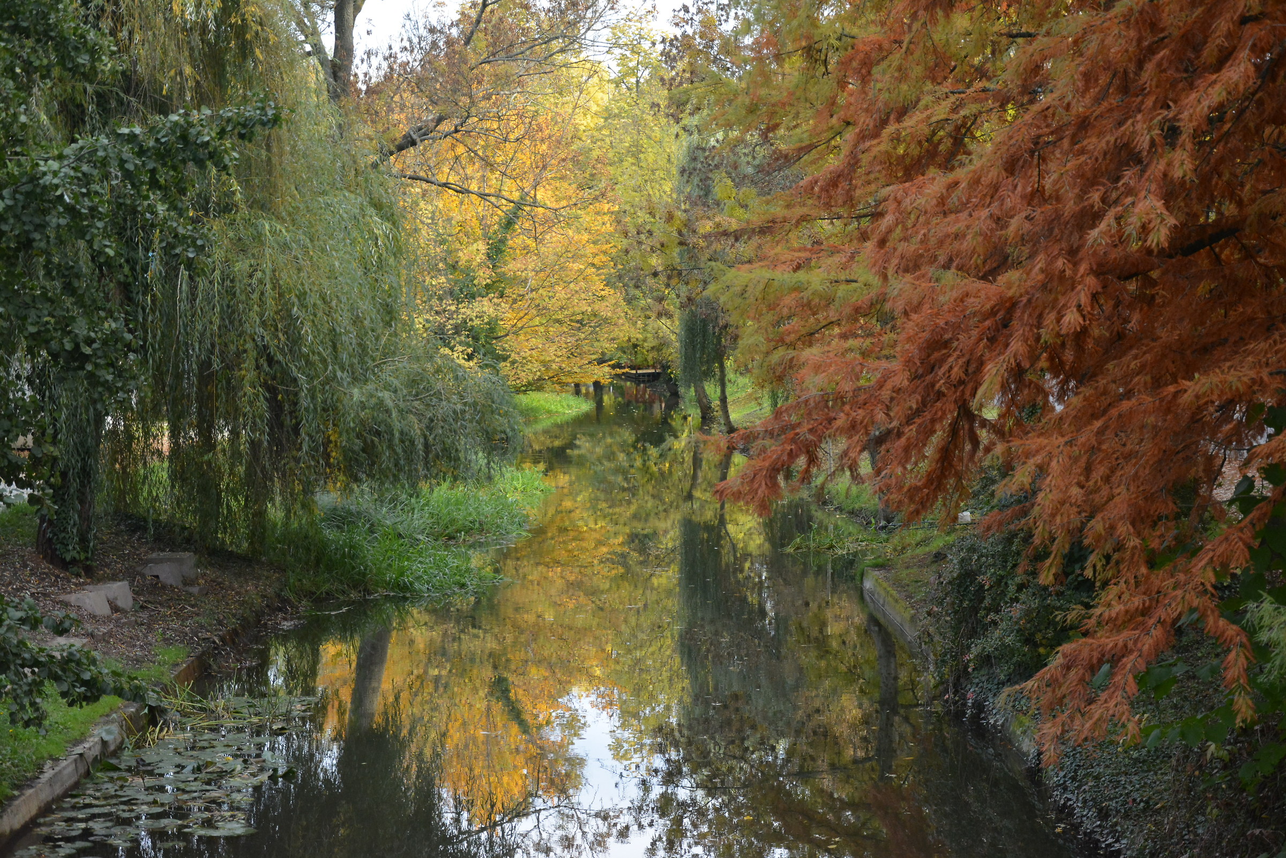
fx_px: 2144
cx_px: 643
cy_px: 429
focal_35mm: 60
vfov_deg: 22.6
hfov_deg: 33.4
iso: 2000
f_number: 5
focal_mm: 40
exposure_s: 1/400
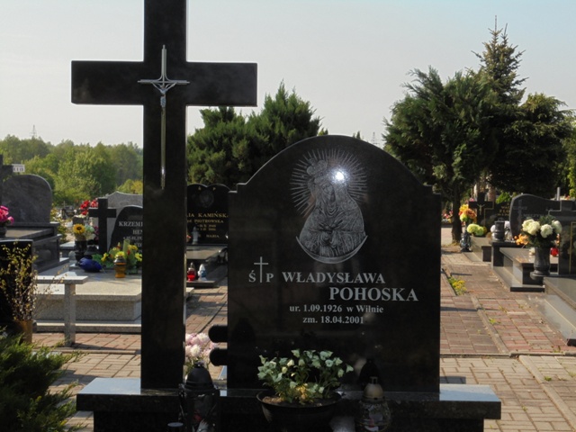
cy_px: 216
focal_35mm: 64
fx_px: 1065
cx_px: 288
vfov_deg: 22.9
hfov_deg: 30.3
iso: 100
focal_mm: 11.5
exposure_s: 1/400
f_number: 5.6
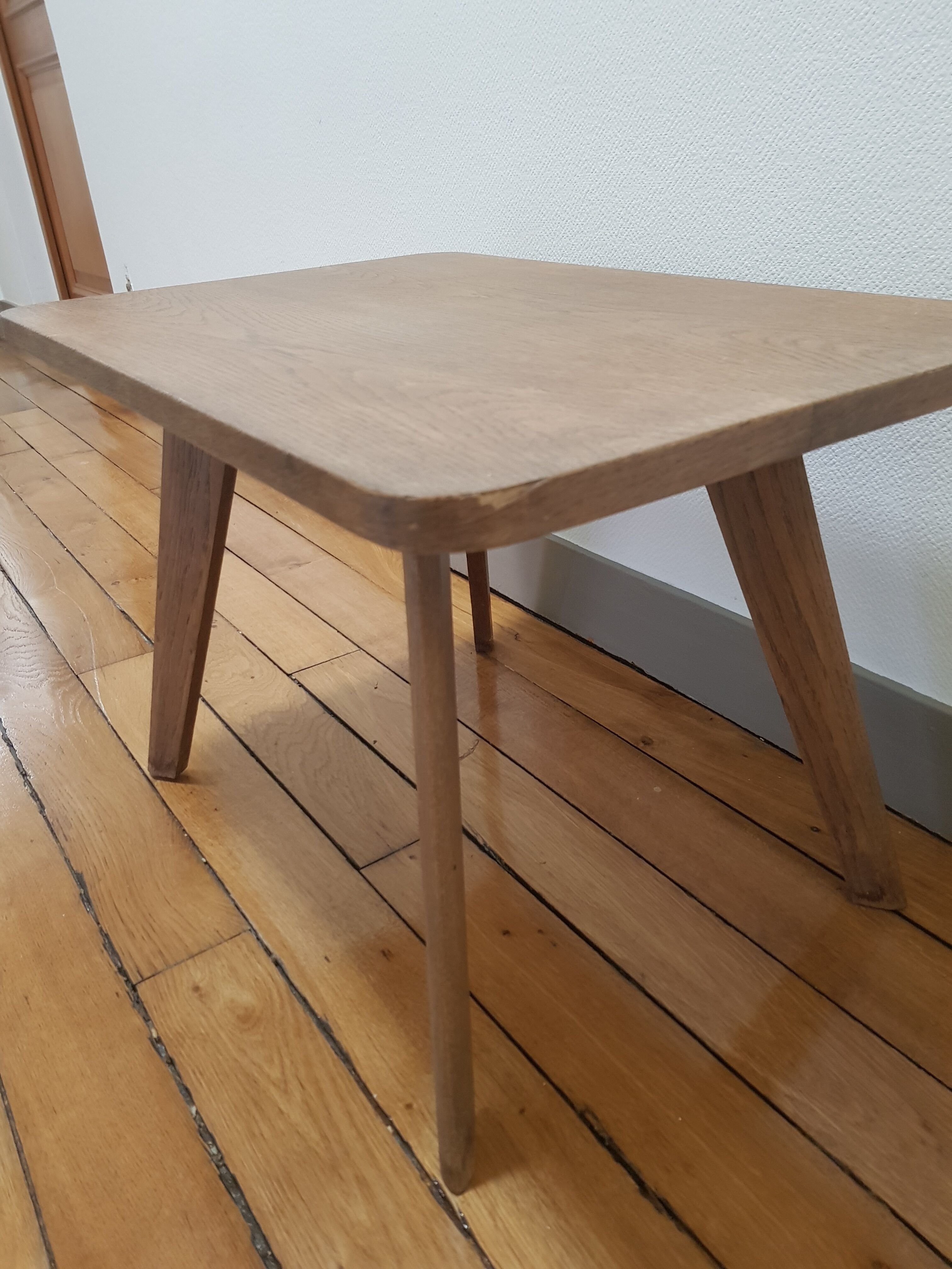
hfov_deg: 53.1
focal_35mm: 26
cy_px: 634
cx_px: 476
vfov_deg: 67.3
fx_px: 953
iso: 200
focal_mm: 4.2
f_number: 1.7
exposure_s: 1/17
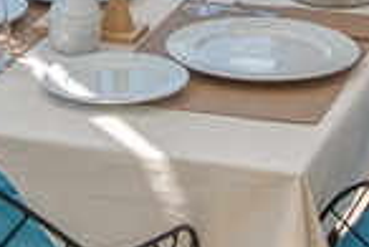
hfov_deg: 9.5
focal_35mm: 217
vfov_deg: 6.3
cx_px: 109
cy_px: -156
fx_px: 2229
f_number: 11
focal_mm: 31
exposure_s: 1/250
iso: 200
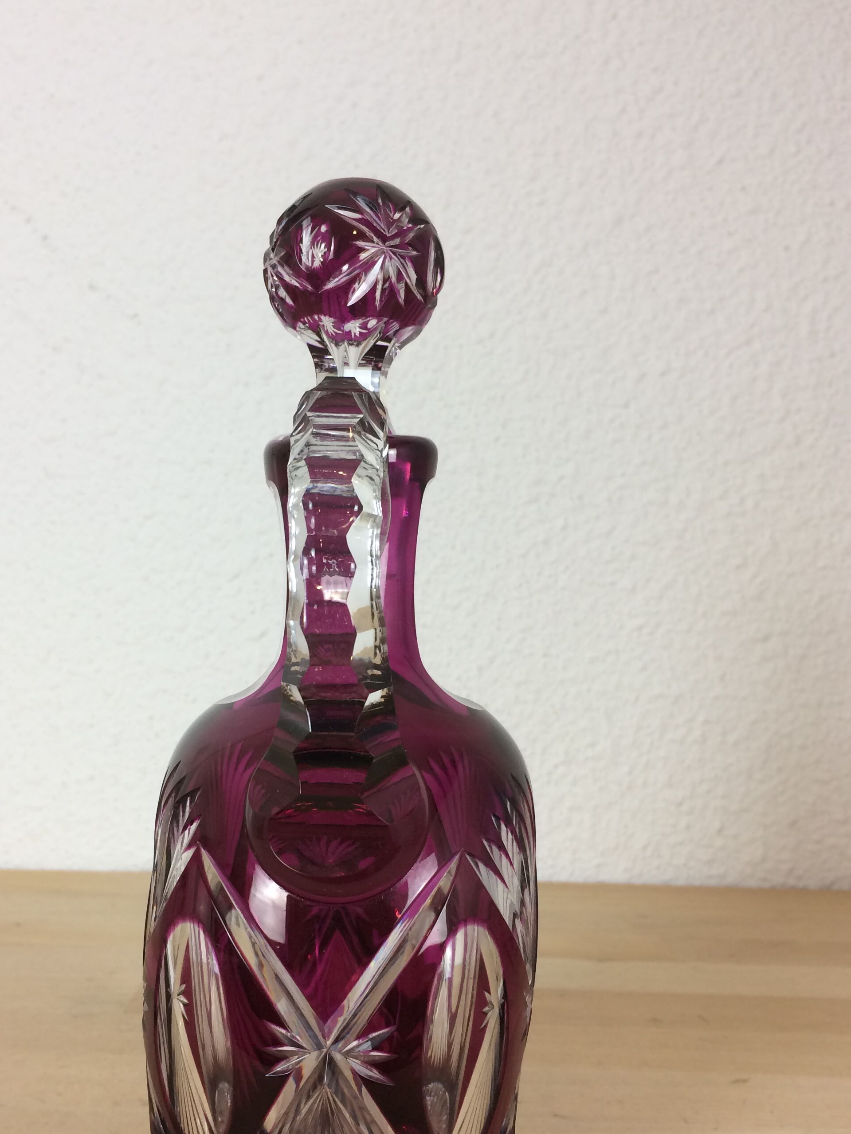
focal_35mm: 37
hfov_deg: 38.5
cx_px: 347
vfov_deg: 49.9
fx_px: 1213
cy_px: 673
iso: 32
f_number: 2.2
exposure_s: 1/33
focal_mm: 4.15
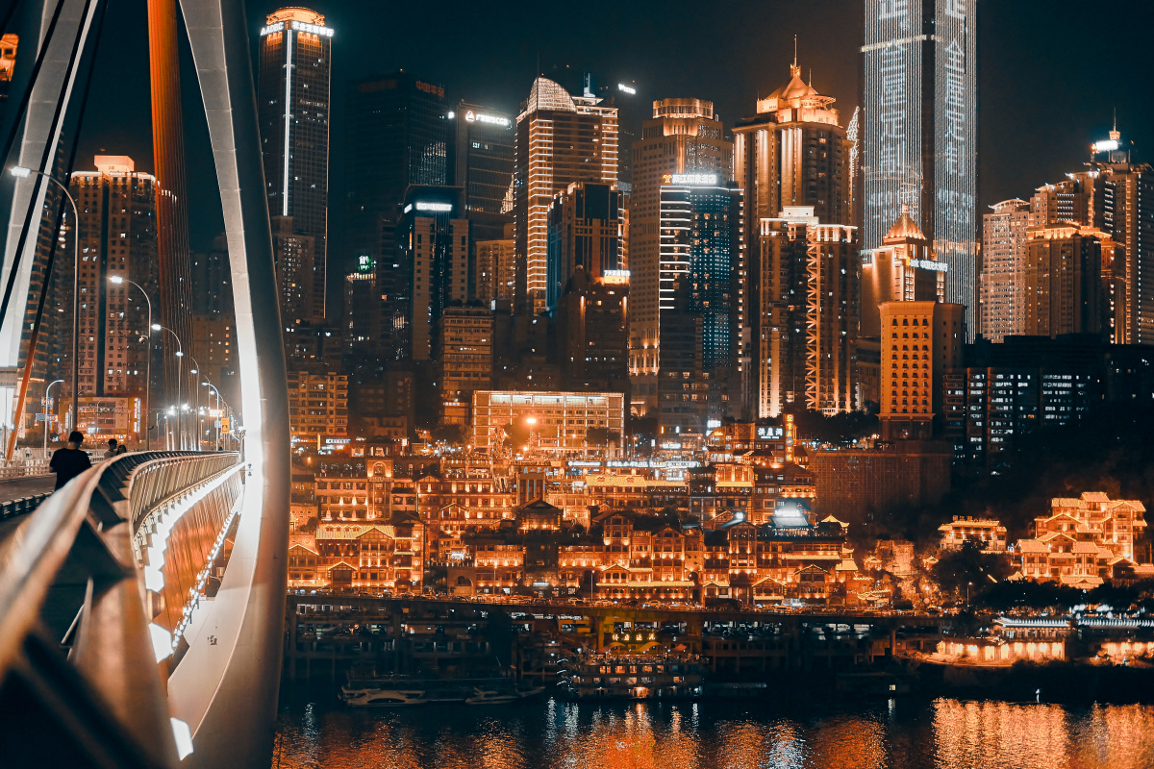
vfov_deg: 25.5
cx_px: 577
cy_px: 384
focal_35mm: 53
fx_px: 1699
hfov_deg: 37.5
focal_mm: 35
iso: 1250
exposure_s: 1/60
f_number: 2
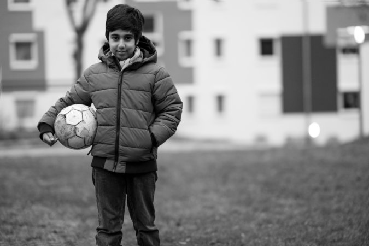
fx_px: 871
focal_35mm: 85
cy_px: 123
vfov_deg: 16.1
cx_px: 184
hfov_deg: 23.9
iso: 1000
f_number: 1.4
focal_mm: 85
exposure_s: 1/125
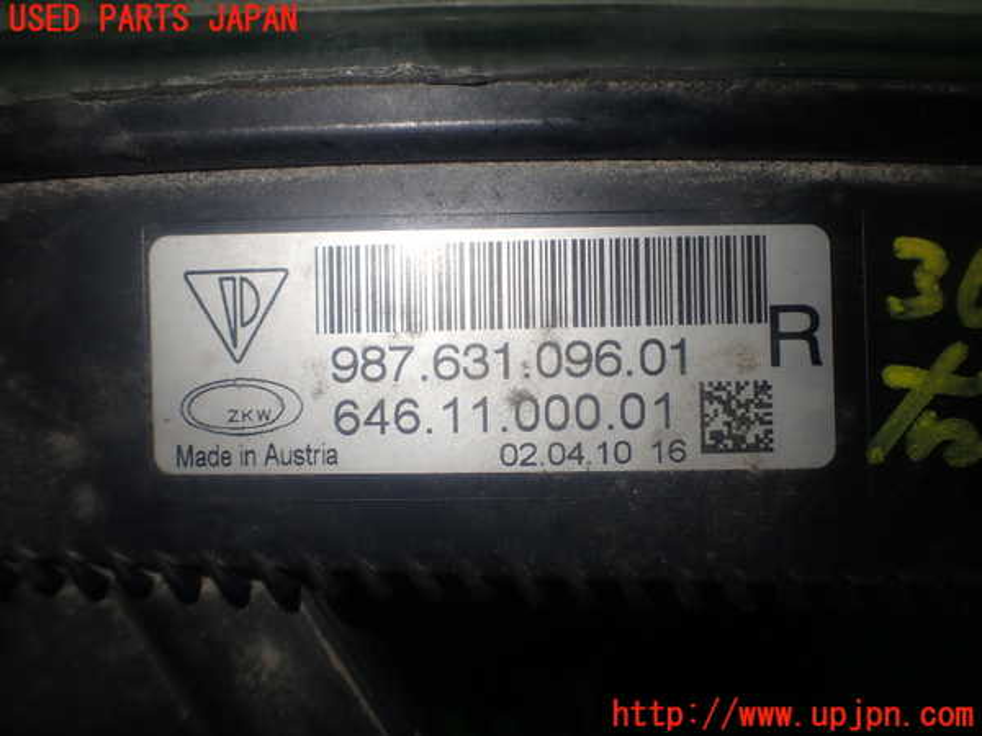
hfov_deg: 60.0
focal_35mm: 30
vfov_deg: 46.8
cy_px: 368
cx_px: 491
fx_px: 851
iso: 100
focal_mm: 5.4
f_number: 2.3
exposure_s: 1/80
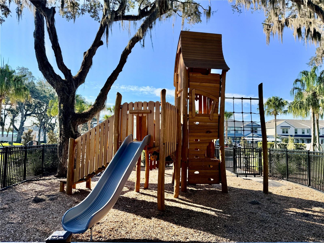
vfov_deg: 56.8
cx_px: 162
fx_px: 225
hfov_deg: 71.6
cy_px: 122
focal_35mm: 24
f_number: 1.78
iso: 80
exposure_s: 1/3425
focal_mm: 6.76
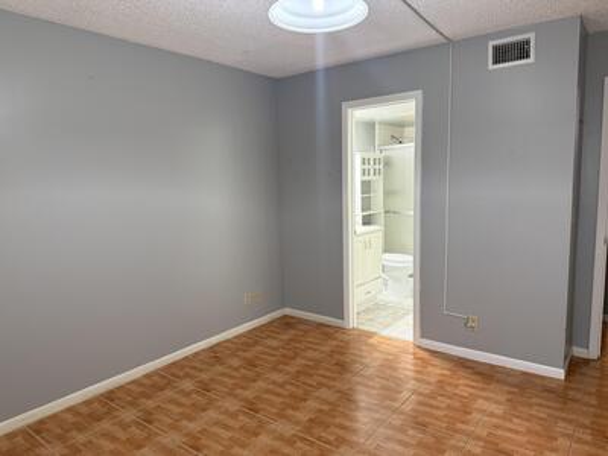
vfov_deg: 56.8
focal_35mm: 24
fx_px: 422
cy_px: 228
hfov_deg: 71.6
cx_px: 304
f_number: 1.78
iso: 250
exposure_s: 1/60
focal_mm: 6.76
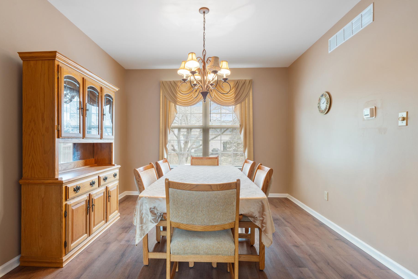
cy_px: 153
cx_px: 196
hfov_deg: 89.9
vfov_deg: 67.2
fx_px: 209
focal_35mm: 18
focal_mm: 16
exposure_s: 1/3
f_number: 8
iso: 400
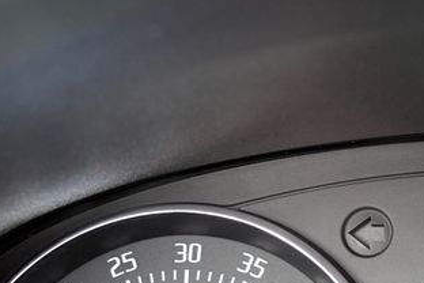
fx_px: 1237
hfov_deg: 18.1
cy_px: 256
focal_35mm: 105
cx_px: 563
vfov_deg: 12.9
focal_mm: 32
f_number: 4
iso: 640
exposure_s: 1/60
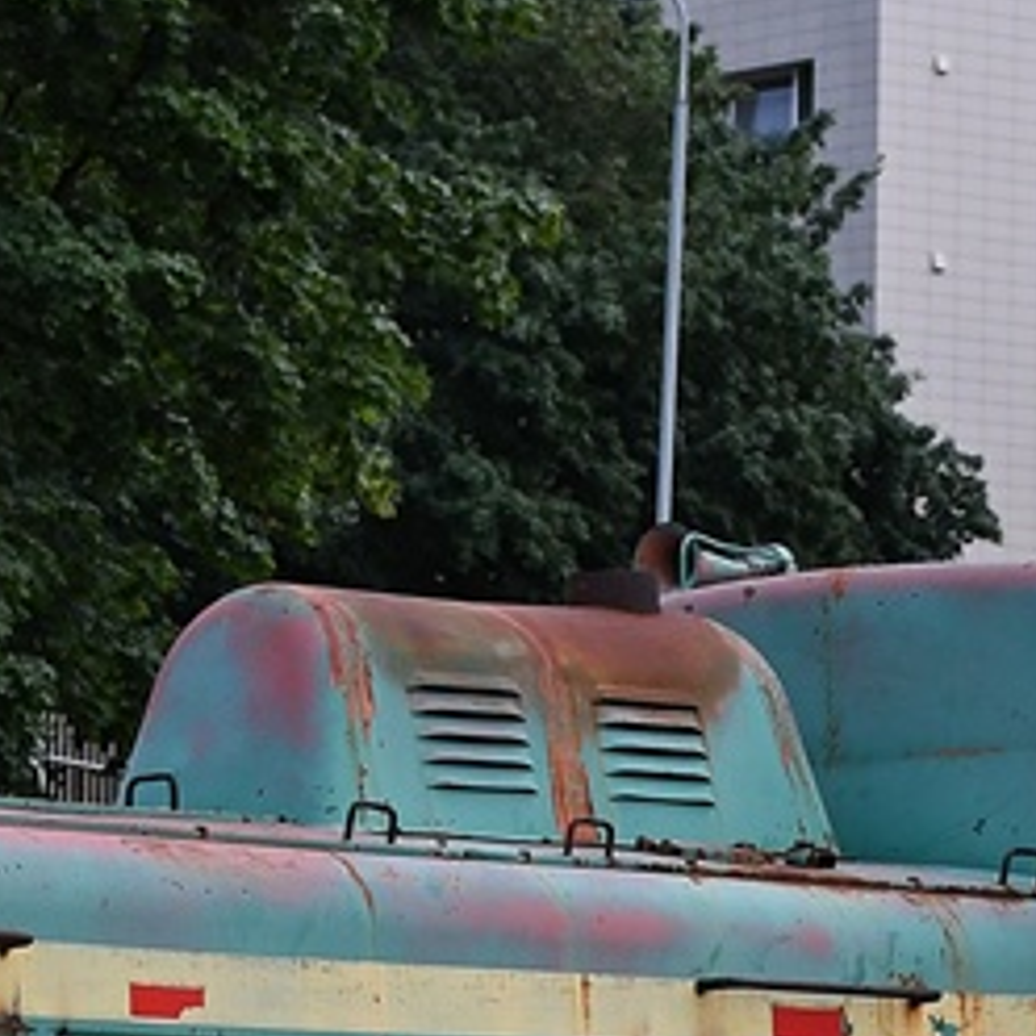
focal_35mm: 263
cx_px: 138
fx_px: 8905
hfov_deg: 6.6
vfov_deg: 6.5
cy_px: 1694
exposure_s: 1/400
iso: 500
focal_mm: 40
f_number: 5.6
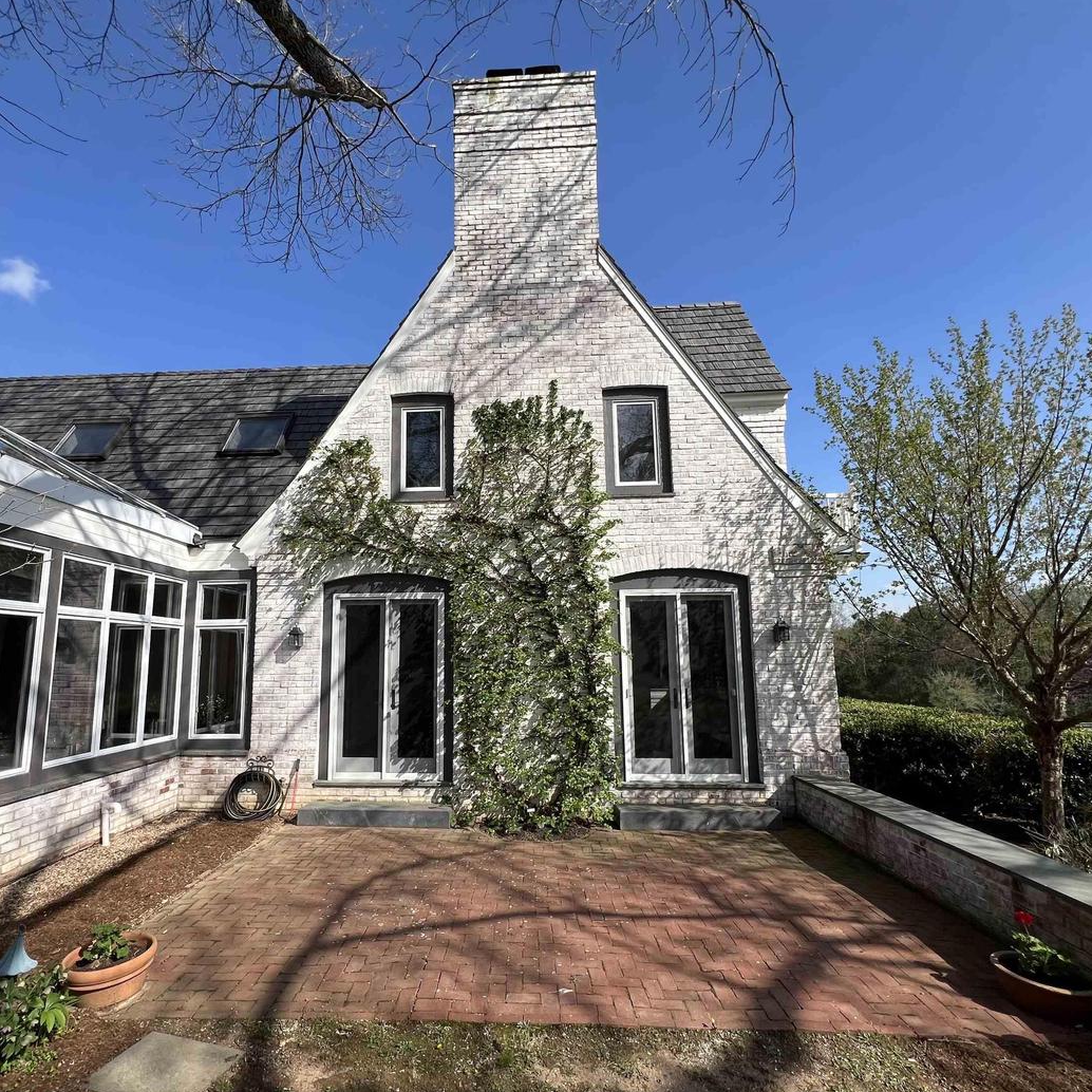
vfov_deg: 87.4
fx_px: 571
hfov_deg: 87.1
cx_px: 488
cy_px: 567
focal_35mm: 16
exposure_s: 1/1553
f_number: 1.8
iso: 32
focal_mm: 1.57
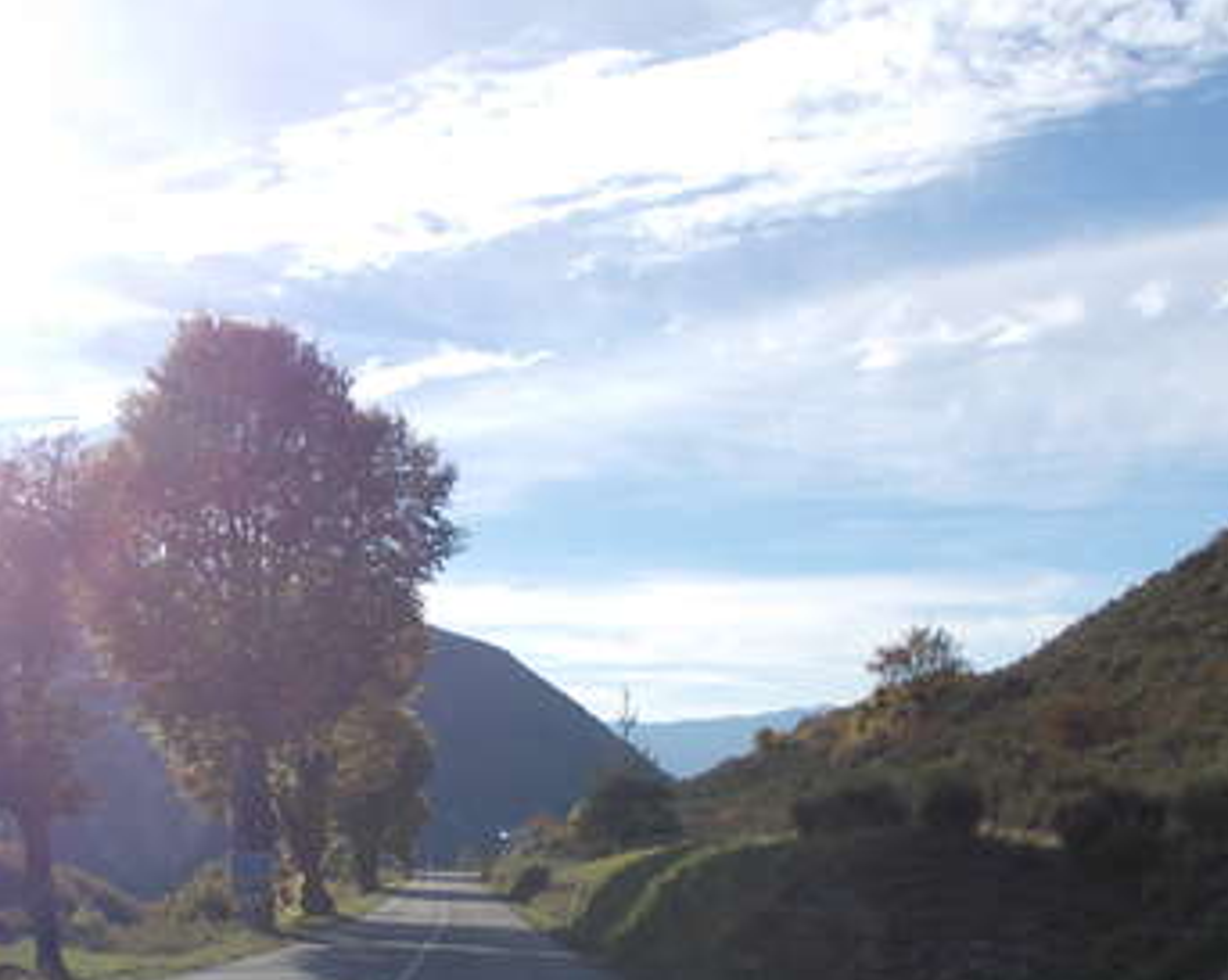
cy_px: 801
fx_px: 1743
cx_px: 438
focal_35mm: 48
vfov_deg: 30.6
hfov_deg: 38.5
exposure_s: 1/400
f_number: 5.4
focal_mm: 4
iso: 80
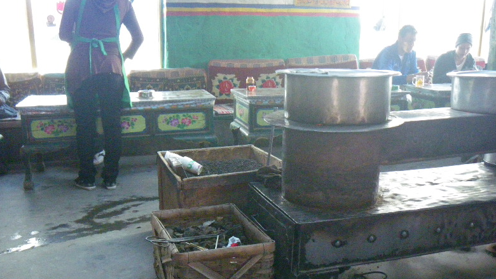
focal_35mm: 38
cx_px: 251
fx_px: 500
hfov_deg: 52.8
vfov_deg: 31.0
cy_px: 184
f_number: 3.8
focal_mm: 6.1
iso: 800
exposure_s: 1/20
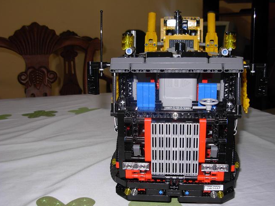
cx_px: 158
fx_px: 357
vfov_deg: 32.2
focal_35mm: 45
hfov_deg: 42.0
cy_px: 104
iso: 79
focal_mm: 6.3
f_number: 2.9
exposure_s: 1/22.6
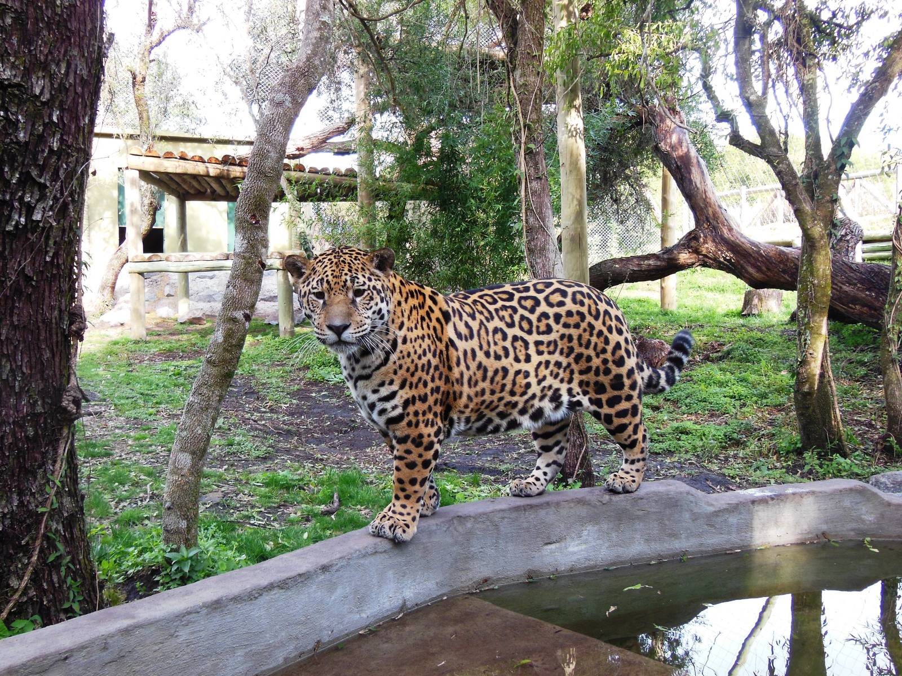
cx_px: 451
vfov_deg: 41.8
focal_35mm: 34
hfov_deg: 54.0
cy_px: 338
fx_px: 886
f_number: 3.9
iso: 125
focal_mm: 6
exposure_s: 1/40
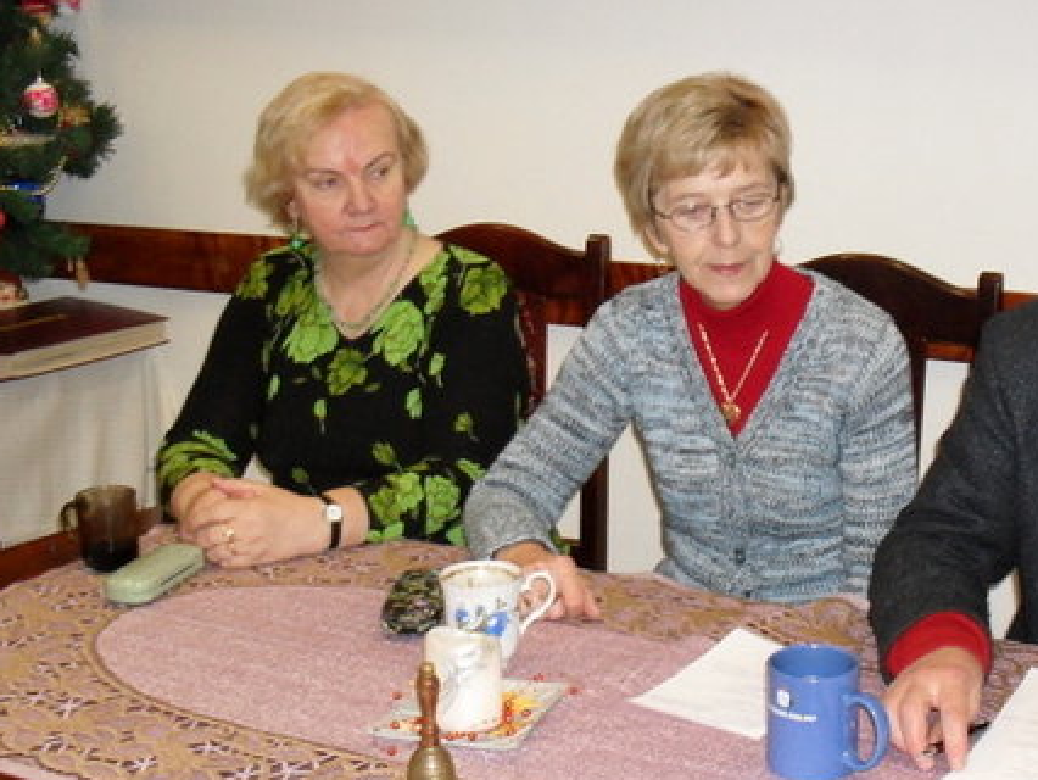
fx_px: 1740
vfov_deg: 25.2
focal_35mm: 58
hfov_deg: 32.9
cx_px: 714
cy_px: 468
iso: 200
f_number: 2.8
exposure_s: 1/45
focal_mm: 6.3
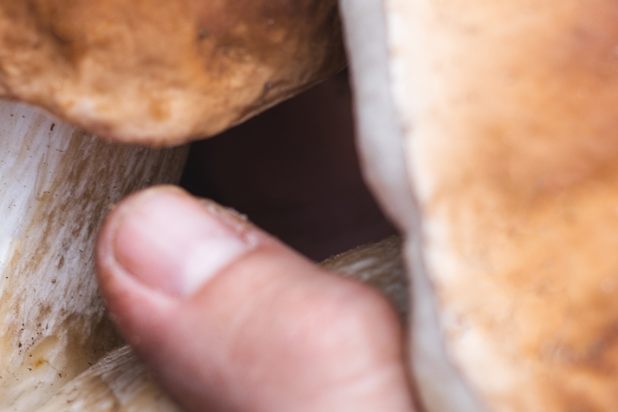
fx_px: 6265
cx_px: 158
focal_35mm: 365
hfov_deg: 5.6
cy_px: 308
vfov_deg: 3.8
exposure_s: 1/500
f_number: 2.8
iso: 160
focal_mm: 90
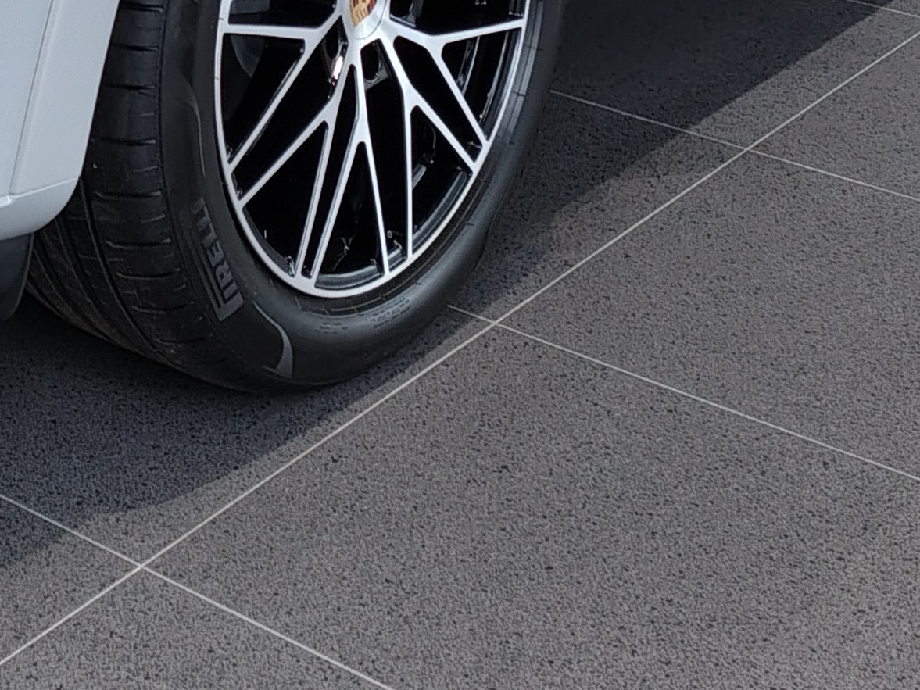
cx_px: 17
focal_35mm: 87
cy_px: -481
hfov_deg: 21.8
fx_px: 2312
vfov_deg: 15.1
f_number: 1.7
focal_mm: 4.71
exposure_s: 1/50.1
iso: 599
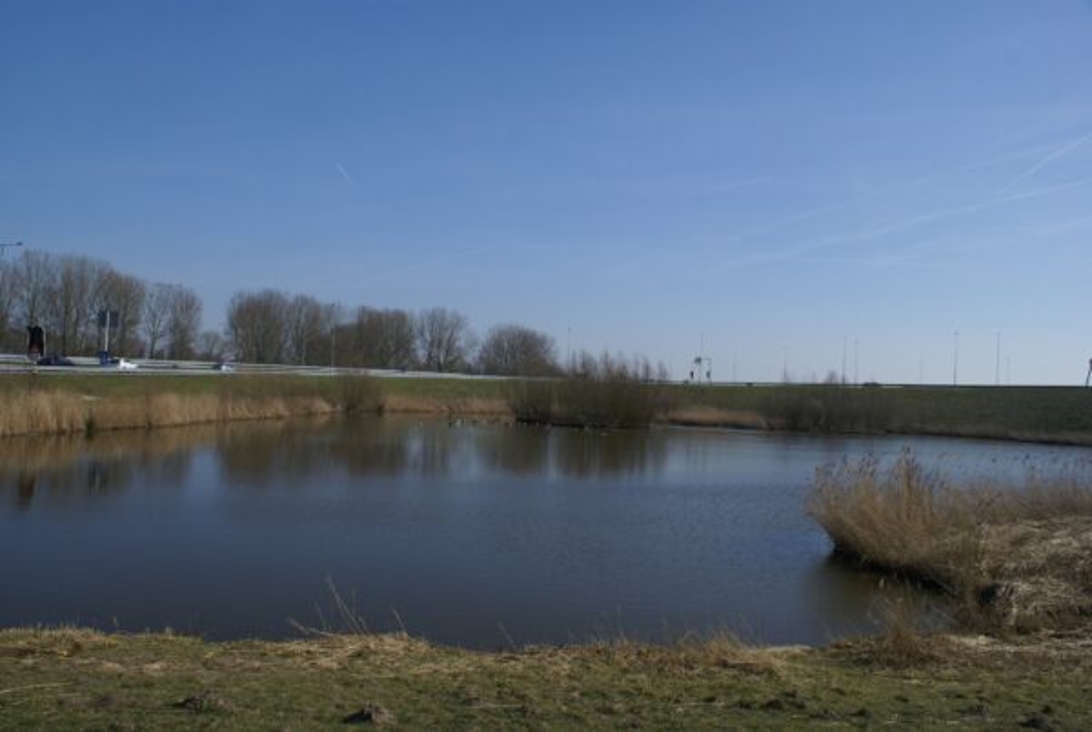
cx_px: 546
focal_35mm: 27
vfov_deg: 48.1
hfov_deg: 67.3
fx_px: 820
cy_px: 366
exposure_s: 1/320
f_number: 10
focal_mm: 18
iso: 100
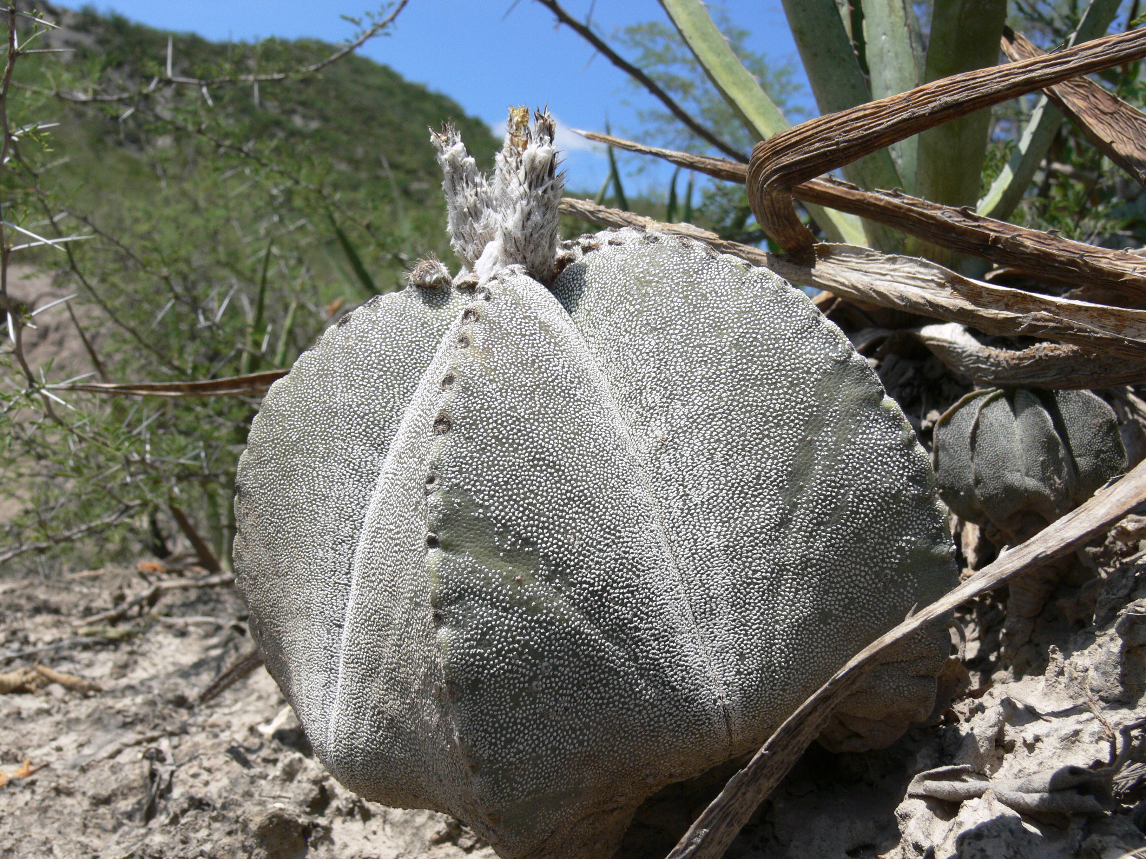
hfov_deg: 52.6
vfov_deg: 40.7
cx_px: 573
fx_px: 1159
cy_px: 430
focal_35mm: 35
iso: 80
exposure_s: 1/320
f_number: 5.6
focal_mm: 7.4
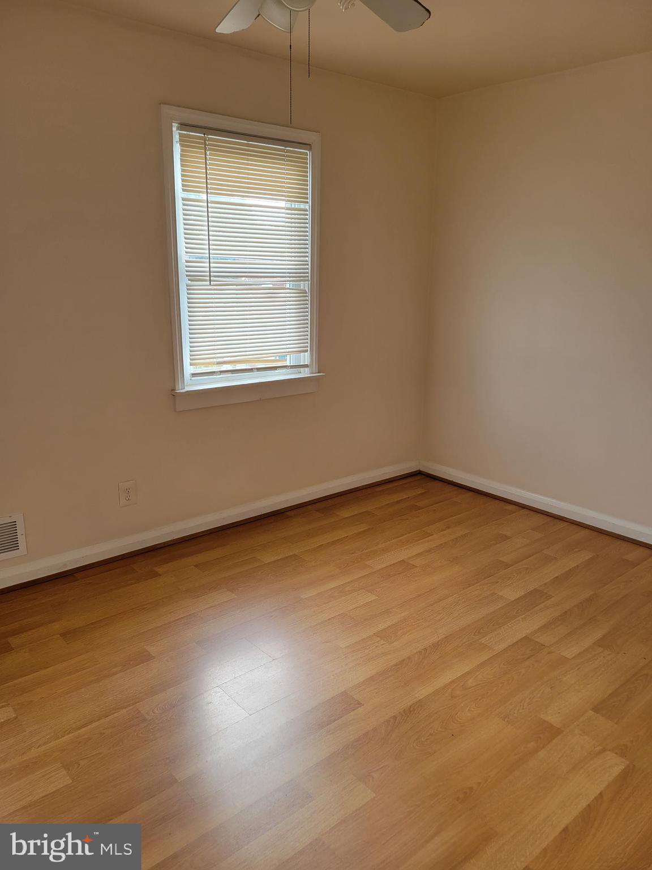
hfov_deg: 53.1
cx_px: 326
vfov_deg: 67.3
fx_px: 653
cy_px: 435
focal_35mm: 26
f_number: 1.8
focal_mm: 5.4
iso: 40
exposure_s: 1/135
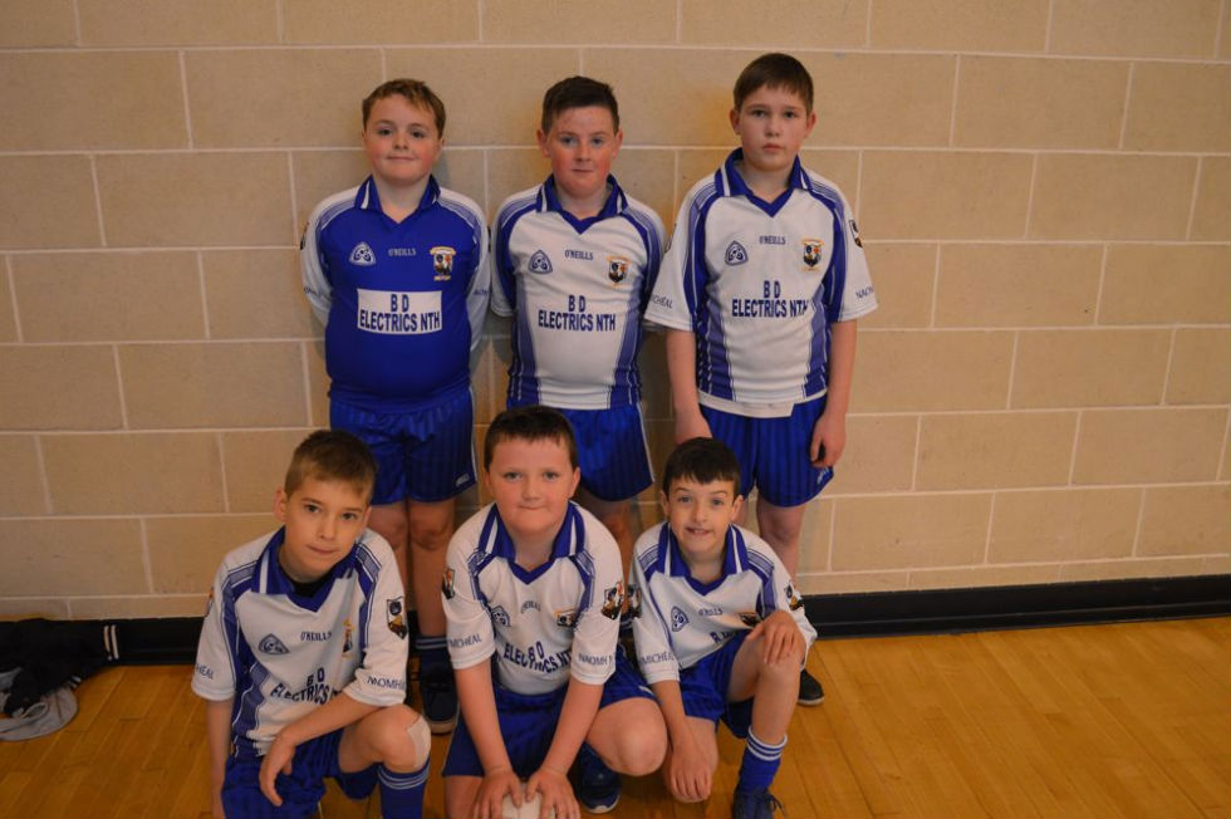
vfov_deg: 43.6
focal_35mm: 30
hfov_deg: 62.0
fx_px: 1025
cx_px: 616
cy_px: 410
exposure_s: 1/60
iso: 720
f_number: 3.8
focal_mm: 20
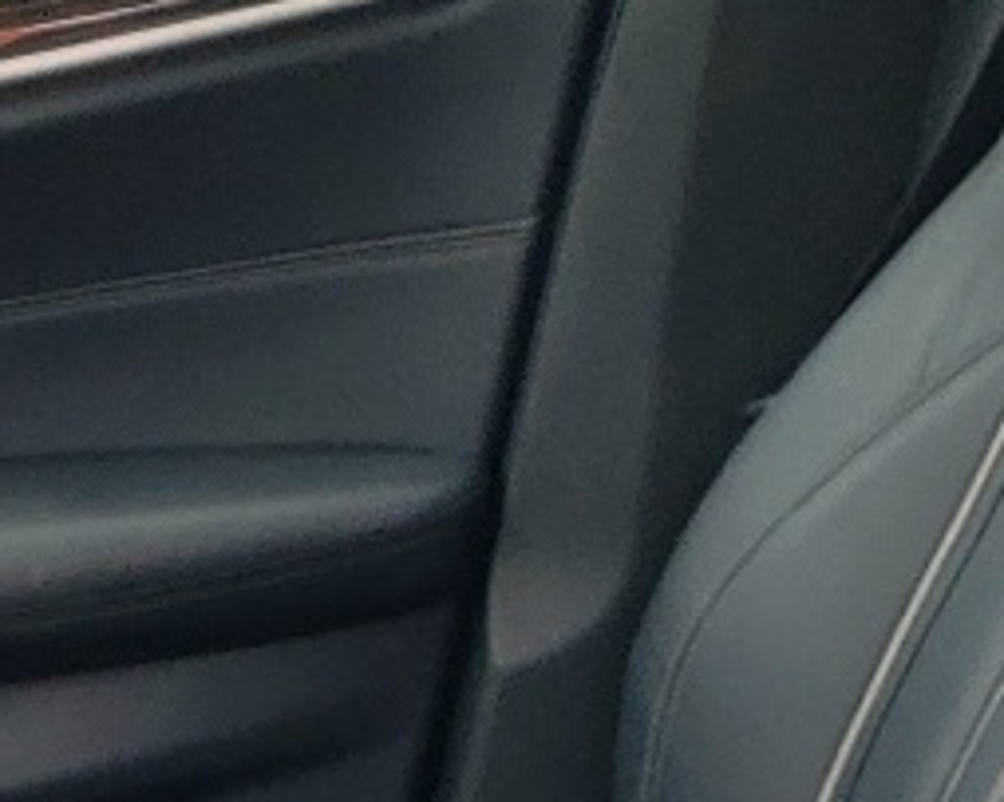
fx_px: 4752
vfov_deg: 9.1
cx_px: -300
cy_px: 1596
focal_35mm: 160
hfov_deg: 11.7
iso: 50
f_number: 1.5
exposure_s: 1/222
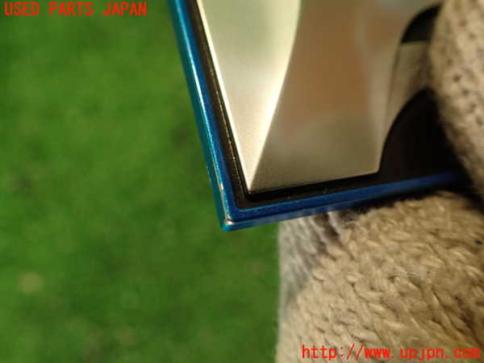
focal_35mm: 32
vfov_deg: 44.2
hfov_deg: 56.8
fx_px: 447
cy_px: 182
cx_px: 242
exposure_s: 1/30
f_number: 2.4
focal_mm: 5.79
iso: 200
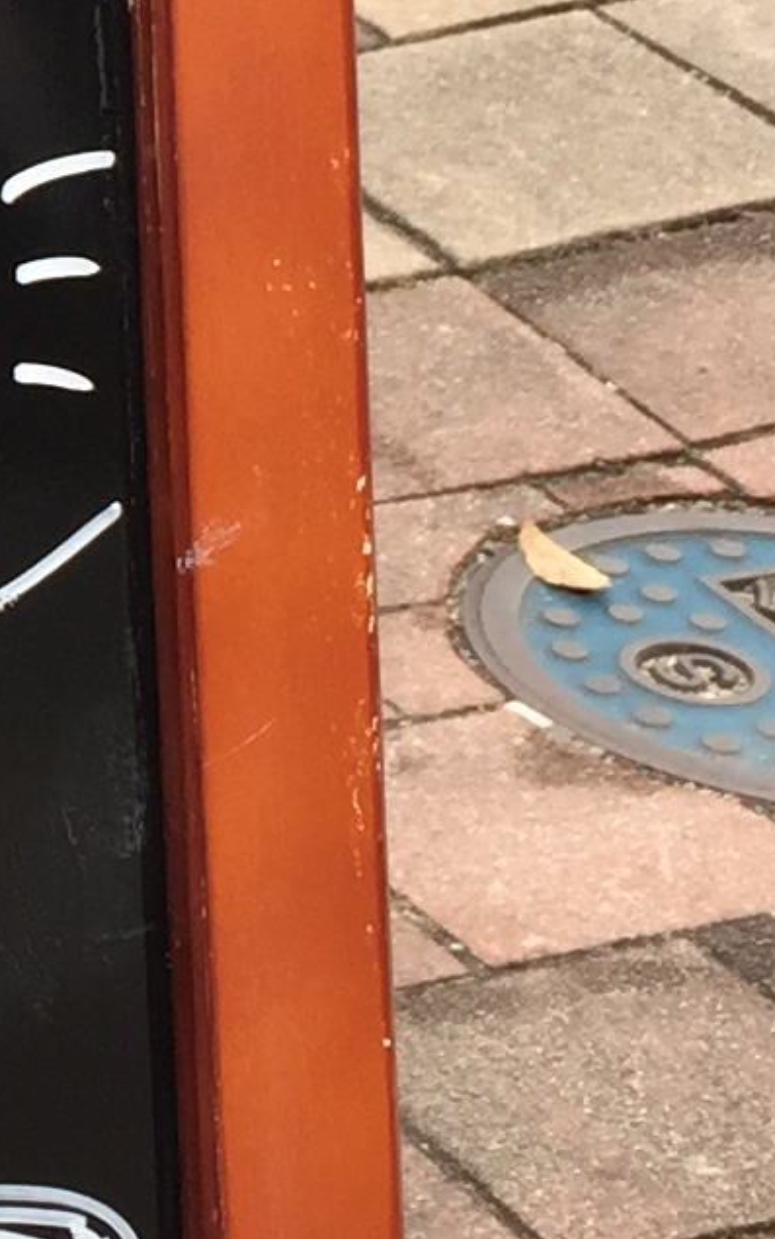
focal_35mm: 158
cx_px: -1103
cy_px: -131
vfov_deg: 13.0
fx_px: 5338
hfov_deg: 7.7
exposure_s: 1/153
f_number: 2.2
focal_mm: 4.15
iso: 32
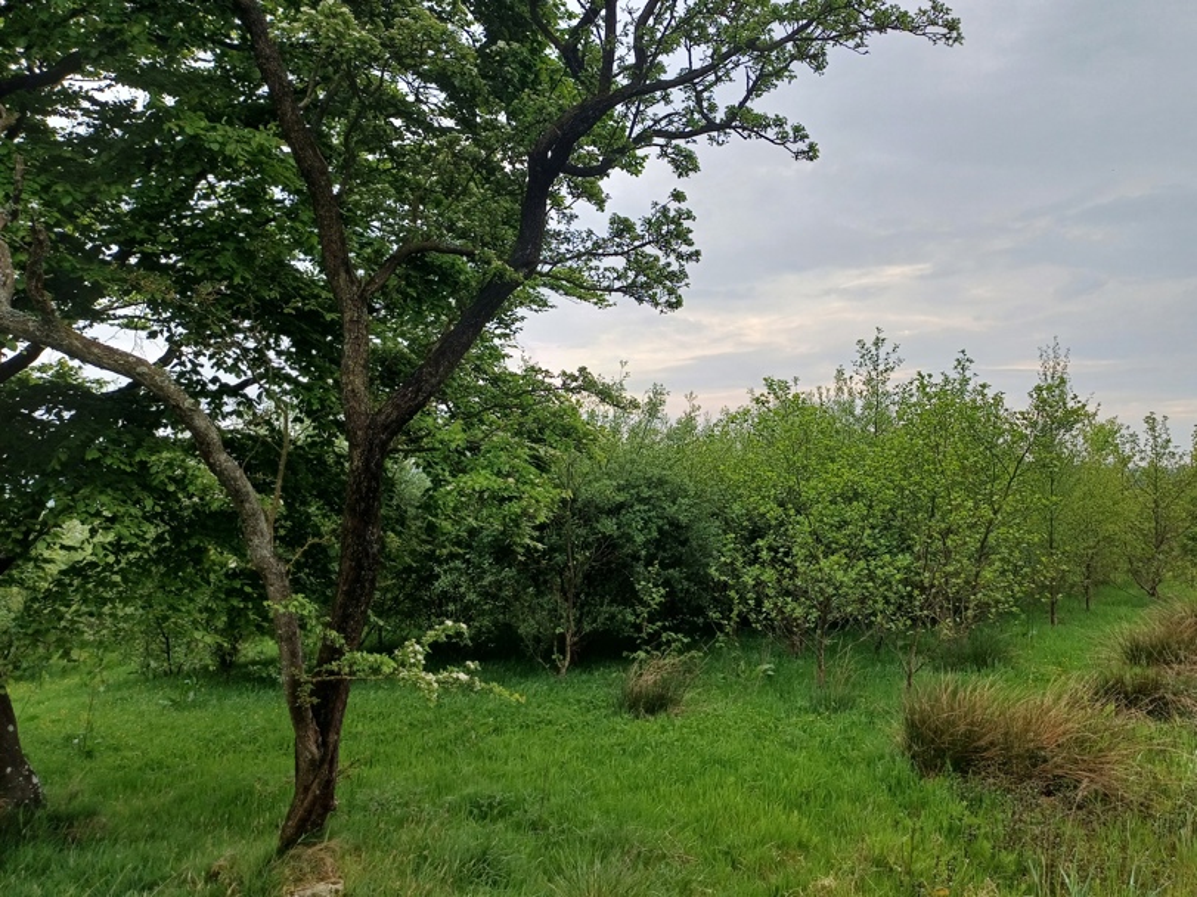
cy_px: 448
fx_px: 864
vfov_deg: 54.9
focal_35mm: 25
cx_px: 598
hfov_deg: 69.4
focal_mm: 4.65
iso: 50
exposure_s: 1/353
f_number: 1.8
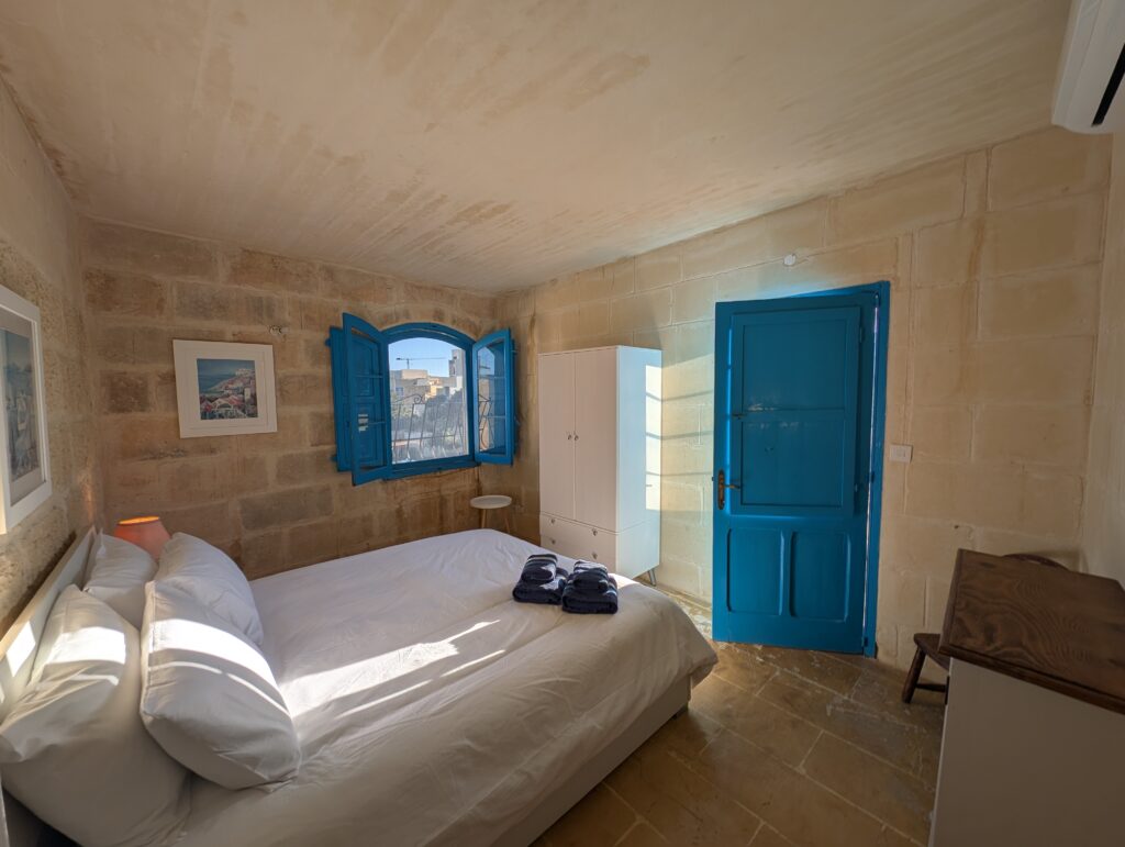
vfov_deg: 94.6
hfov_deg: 110.5
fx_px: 391
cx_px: 562
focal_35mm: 12
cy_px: 424
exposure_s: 1/560
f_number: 1.95
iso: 42
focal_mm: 2.23
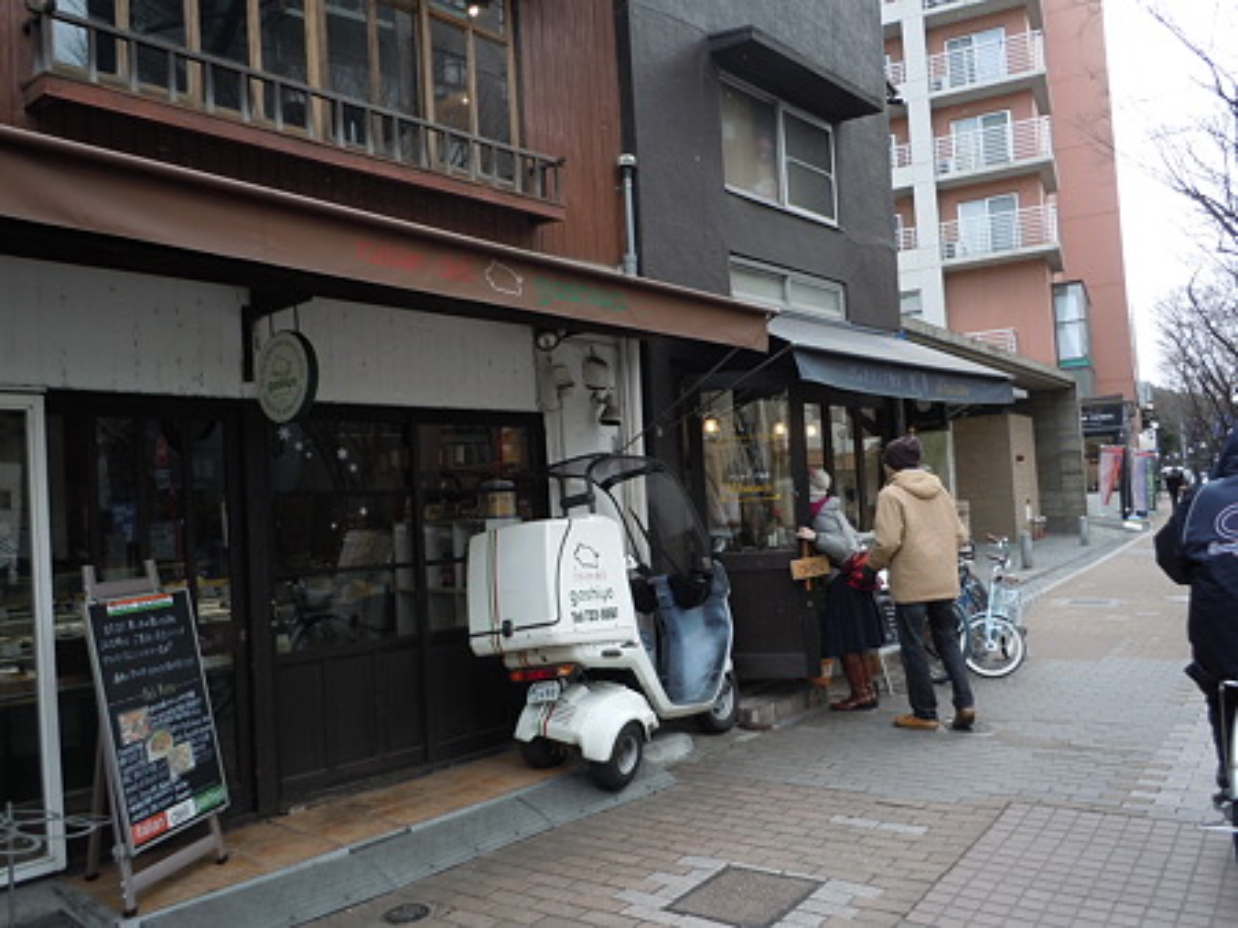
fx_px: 1001
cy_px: 464
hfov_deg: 63.5
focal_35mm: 28
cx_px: 619
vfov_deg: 49.7
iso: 100
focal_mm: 5
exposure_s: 1/125
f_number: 3.7
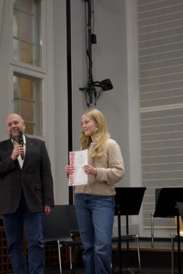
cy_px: 137
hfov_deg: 16.6
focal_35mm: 82
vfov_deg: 24.6
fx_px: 629
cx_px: 92
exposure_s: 1/50
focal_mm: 55
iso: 1600
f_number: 5.6
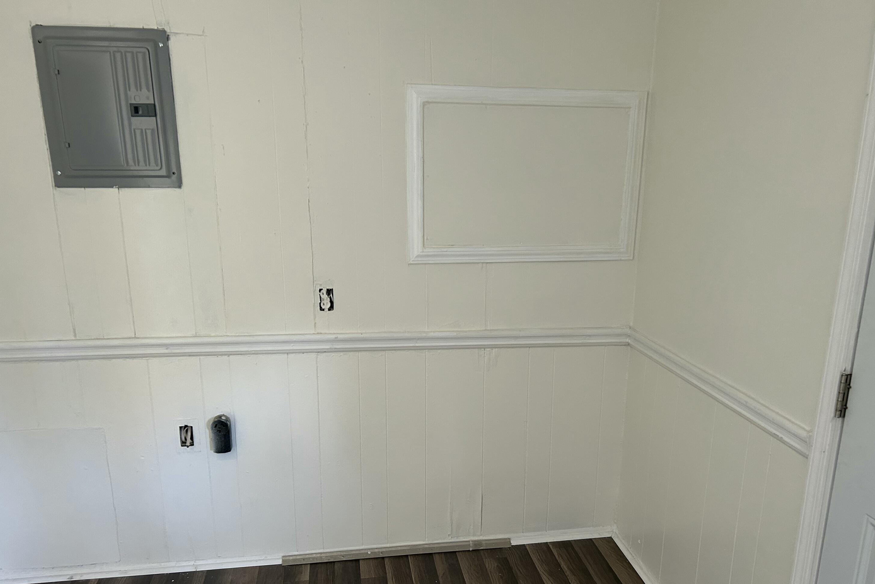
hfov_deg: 65.5
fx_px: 681
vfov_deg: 46.2
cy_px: 339
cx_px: 447
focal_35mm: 28
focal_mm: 5.7
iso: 200
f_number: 1.5
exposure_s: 1/60
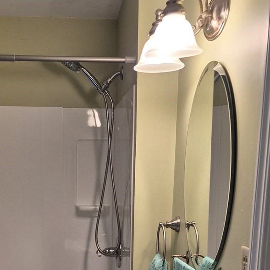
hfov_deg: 32.0
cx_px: 94
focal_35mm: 53
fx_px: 468
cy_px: 276
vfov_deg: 29.8
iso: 250
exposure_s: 1/120
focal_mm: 5.4
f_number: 1.8
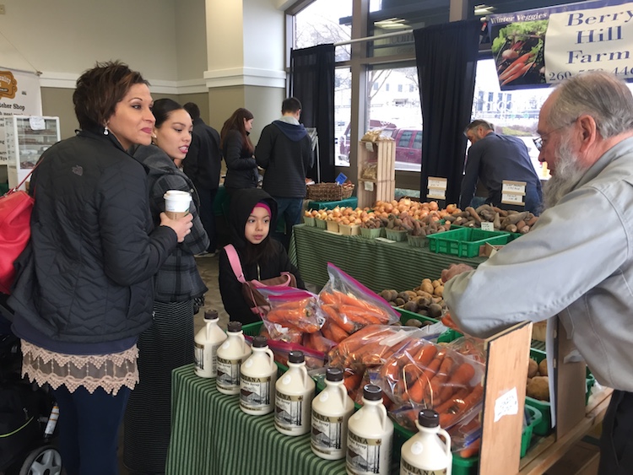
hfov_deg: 61.6
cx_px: 316
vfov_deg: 48.3
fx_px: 530
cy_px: 238
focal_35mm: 29
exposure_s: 1/30
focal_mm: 4.15
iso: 64
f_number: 2.2
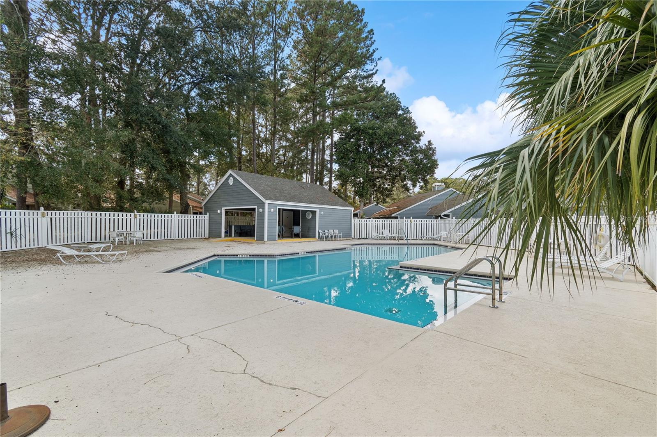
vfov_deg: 77.3
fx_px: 274
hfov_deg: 100.4
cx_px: 328
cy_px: 218
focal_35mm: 15
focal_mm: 10
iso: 200
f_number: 8
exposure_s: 1/250
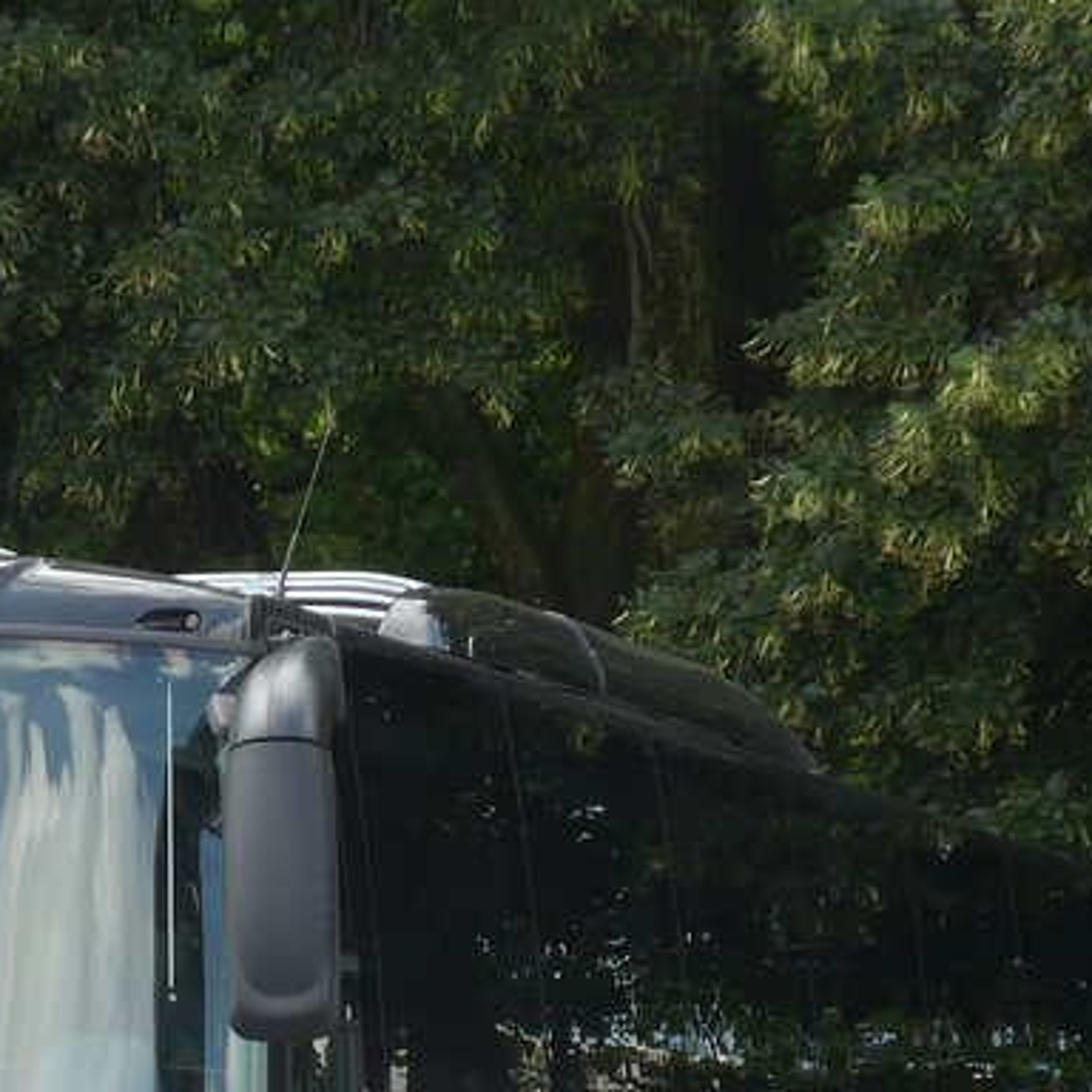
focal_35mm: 323
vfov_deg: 5.4
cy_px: 1189
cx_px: 176
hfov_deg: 5.4
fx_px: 11528
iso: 80
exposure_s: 1/125
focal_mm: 22.9
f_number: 5
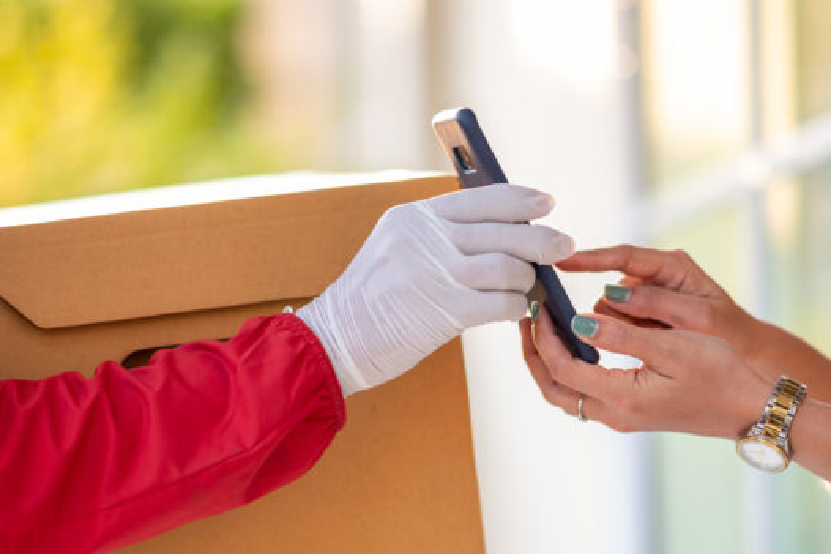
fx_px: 3530
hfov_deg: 13.4
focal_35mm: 153
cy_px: 313
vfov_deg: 9.0
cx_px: 483
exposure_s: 1/400
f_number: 1.4
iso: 200
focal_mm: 105
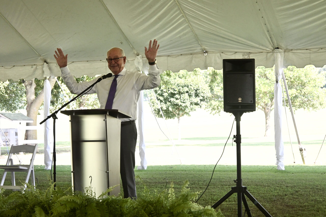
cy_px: 108
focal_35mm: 75
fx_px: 679
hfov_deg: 27.0
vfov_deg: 18.2
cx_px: 163
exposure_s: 1/250
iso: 640
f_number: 6.3
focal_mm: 50
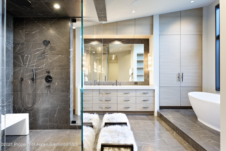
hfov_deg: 84.0
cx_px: 113
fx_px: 126
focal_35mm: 20
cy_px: 76
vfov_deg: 62.0
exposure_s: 1/4
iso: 100
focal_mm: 20
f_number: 8
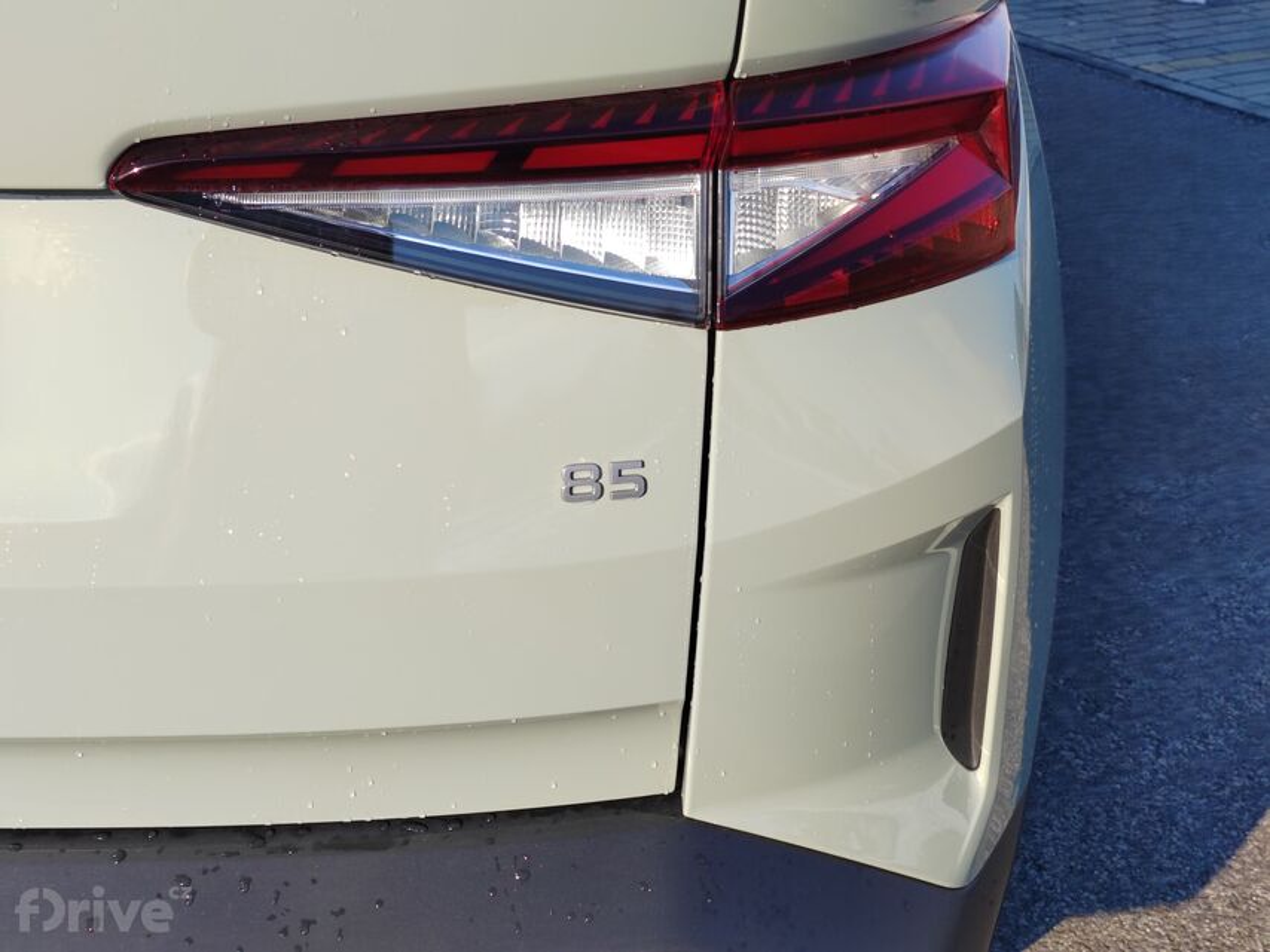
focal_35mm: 54
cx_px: 635
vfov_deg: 27.0
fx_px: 1982
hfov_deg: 35.5
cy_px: 476
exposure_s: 1/720
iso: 100
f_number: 1.9
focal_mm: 5.52
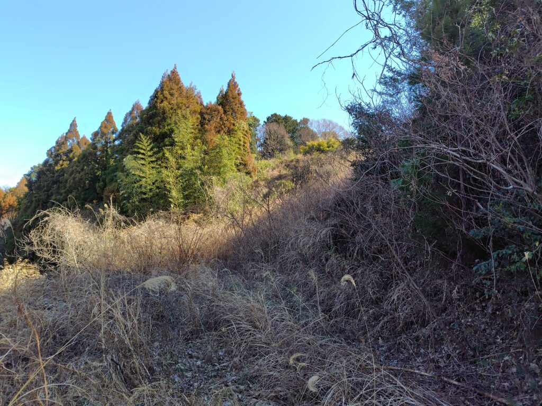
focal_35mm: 23
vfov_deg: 58.9
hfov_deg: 73.9
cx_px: 271
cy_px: 203
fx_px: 360
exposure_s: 1/498
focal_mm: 5.6
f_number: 1.9
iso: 50
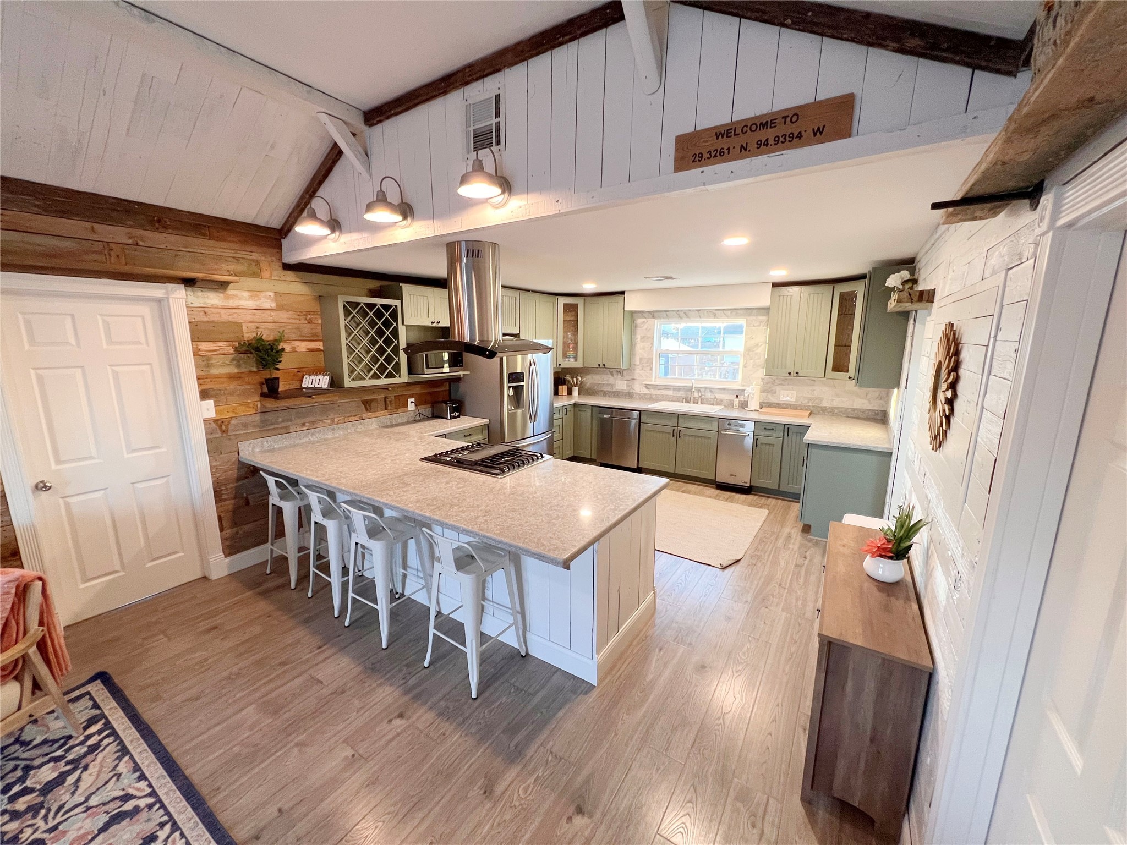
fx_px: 423
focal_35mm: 13
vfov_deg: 89.9
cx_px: 564
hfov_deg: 106.2
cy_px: 422
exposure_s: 1/60
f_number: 1.8
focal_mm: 1.57
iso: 250
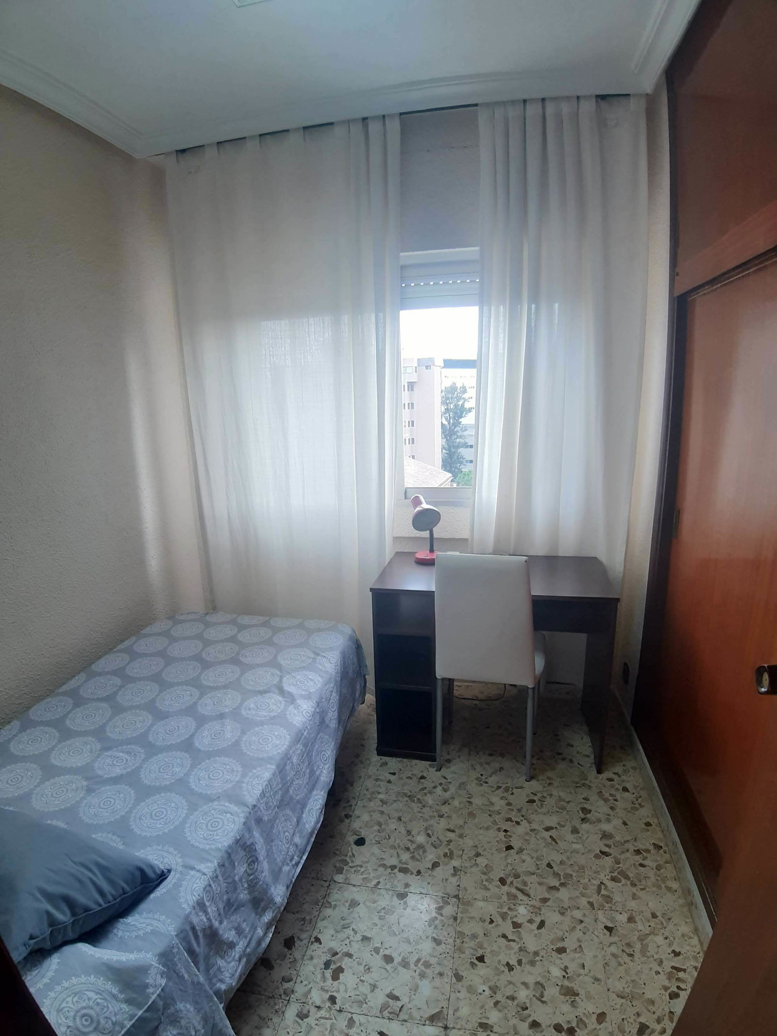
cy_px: 518
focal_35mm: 18
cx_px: 388
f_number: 2.4
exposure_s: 1/50
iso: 100
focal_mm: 1.87
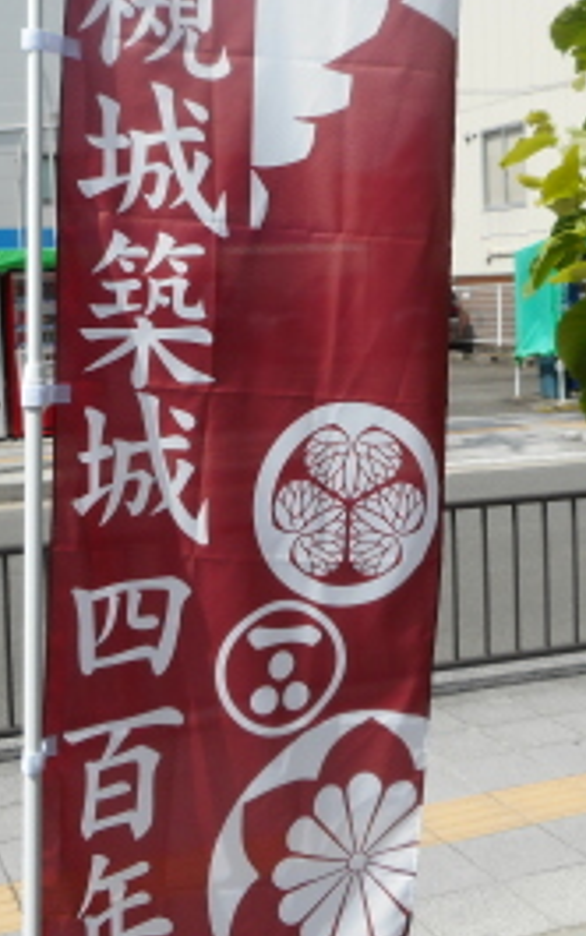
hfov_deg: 25.9
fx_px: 1276
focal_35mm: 50
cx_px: 332
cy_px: 351
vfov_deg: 40.0
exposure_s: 1/800
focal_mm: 4.5
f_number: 3.7
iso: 80
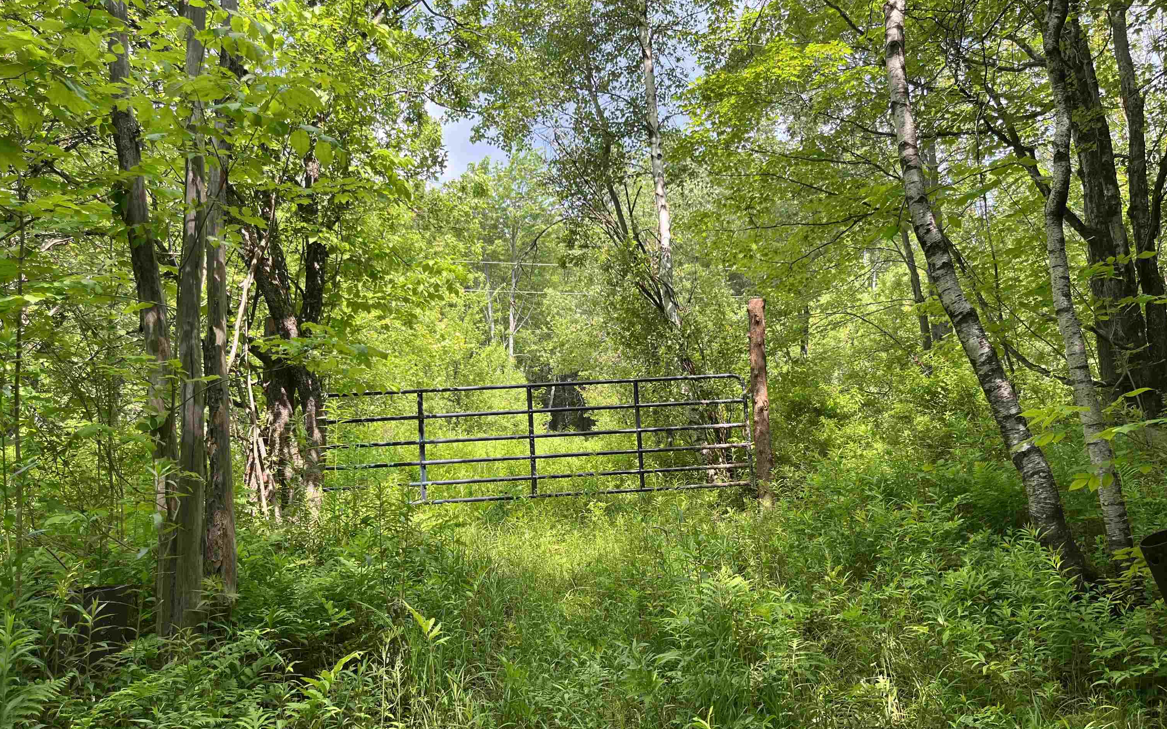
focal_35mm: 28
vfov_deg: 44.5
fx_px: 891
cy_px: 381
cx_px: 578
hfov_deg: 66.5
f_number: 1.6
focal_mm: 5.1
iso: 50
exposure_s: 1/477
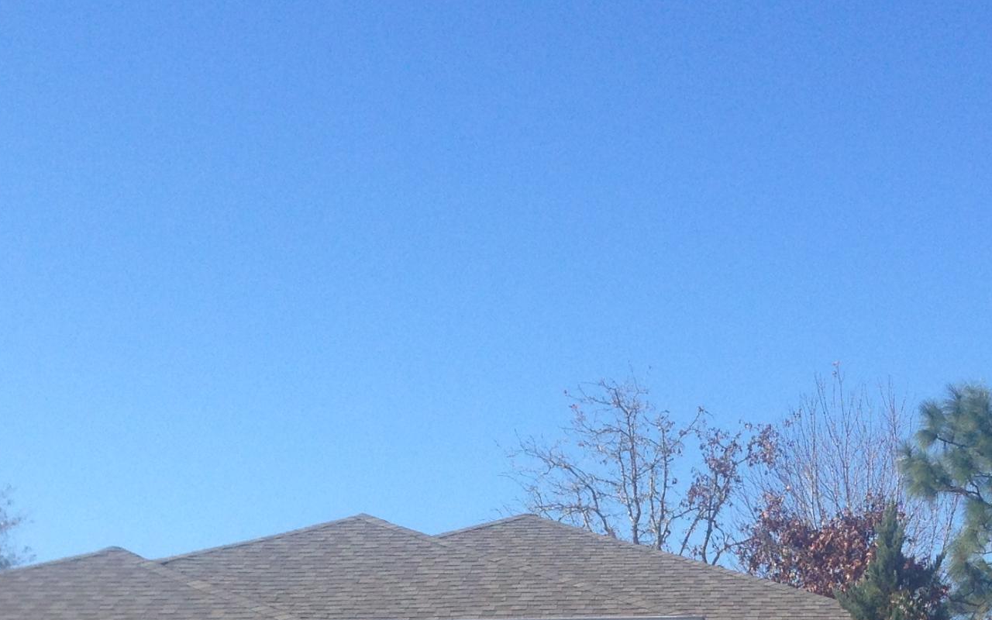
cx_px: 717
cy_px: 784
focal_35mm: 82
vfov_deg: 15.2
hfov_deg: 25.0
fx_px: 2217
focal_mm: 4.12
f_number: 2.4
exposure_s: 1/1063
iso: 50
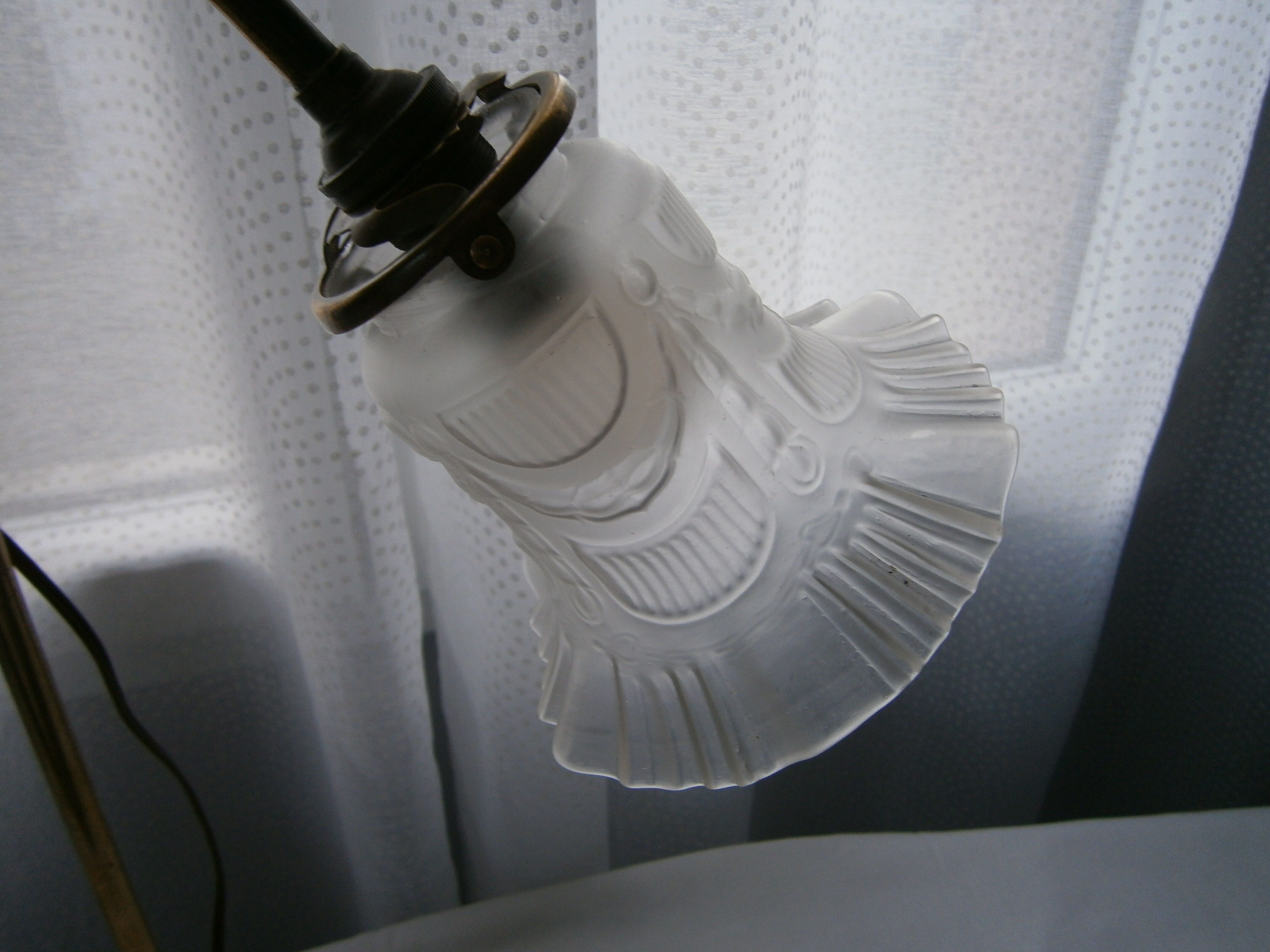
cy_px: 476
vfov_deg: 53.1
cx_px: 635
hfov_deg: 67.3
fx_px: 954
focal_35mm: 26
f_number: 2.8
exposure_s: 1/30
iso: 80
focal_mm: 4.7
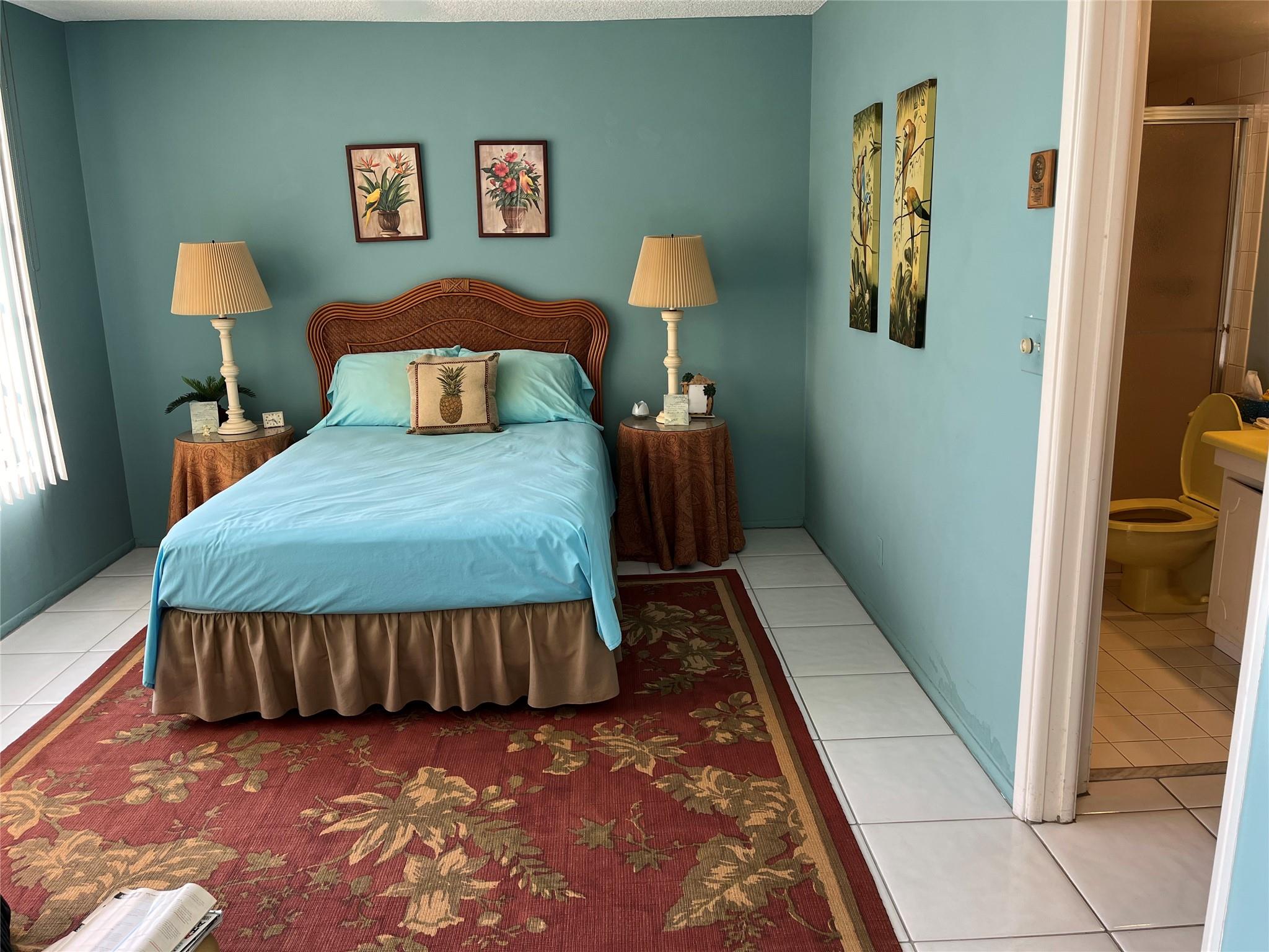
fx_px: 953
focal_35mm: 26
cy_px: 476
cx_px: 634
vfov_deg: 53.1
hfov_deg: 67.3
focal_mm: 5.1
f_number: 1.6
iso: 64
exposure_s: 1/121
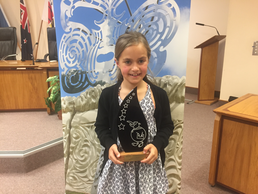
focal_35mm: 29
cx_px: 129
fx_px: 216
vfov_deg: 48.2
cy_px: 97
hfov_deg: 61.7
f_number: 2.2
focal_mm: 4.15
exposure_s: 1/33
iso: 200
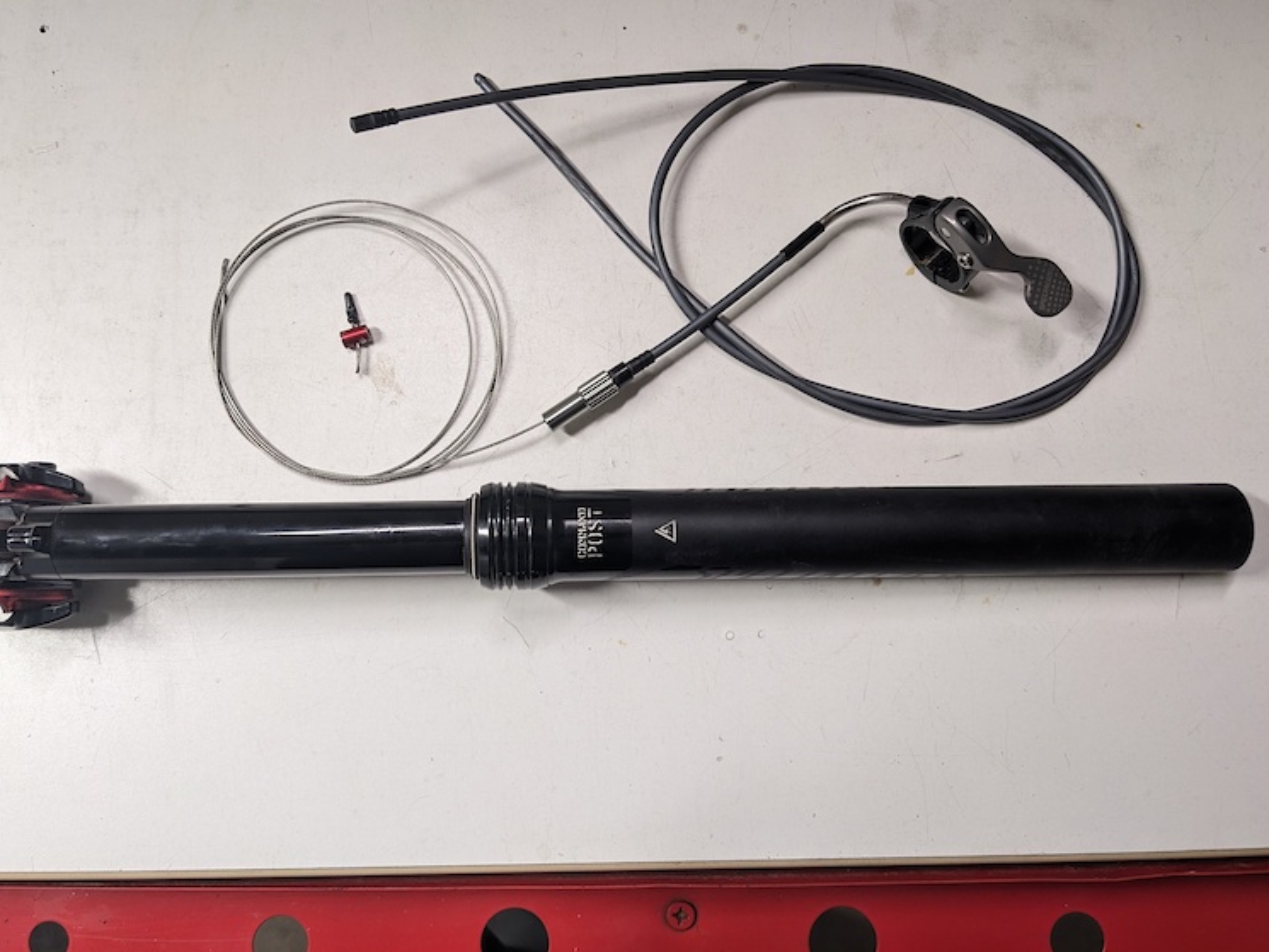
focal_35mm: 29
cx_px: 610
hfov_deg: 61.6
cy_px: 443
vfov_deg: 48.2
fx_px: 1063
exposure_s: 1/60
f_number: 1.73
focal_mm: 4.38
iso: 83
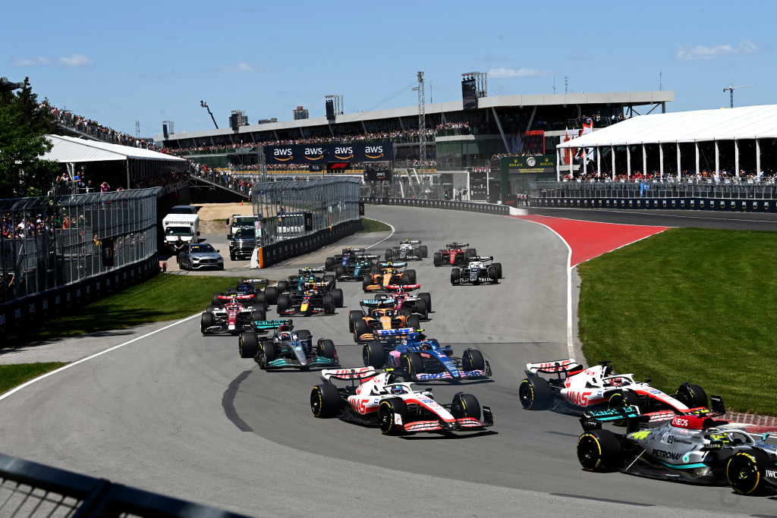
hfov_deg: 20.0
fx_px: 2202
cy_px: 259
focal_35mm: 102
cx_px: 388
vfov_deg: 13.4
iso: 400
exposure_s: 1/1600
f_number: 9
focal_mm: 102
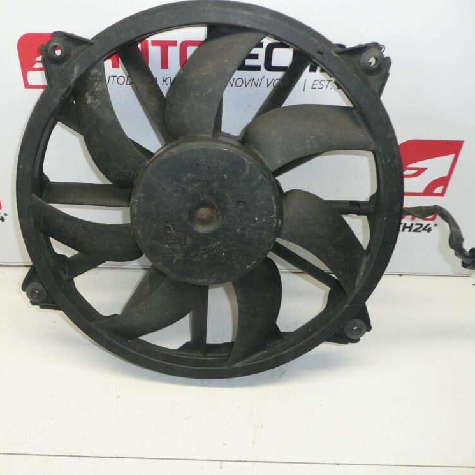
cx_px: 181
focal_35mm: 34
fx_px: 528
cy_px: 231
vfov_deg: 48.4
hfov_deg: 48.0
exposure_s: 1/40
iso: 100
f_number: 3.3
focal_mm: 4.6
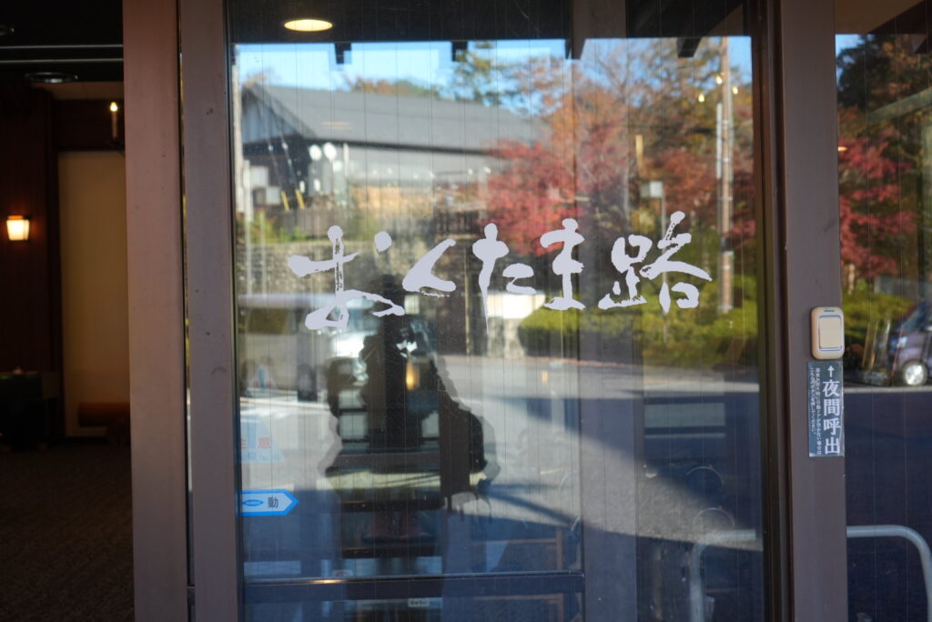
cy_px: 311
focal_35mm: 52
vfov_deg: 25.8
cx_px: 466
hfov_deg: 37.8
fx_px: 1360
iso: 500
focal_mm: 35
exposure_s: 1/100
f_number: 5
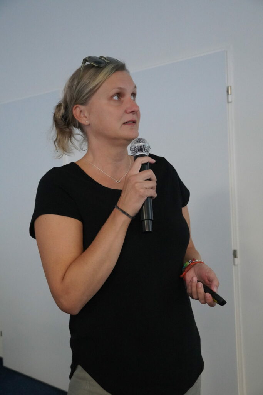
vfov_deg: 42.3
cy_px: 198
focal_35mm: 46
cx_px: 132
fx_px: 509
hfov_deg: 29.0
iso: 6400
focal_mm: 31
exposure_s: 1/60
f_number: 4.5
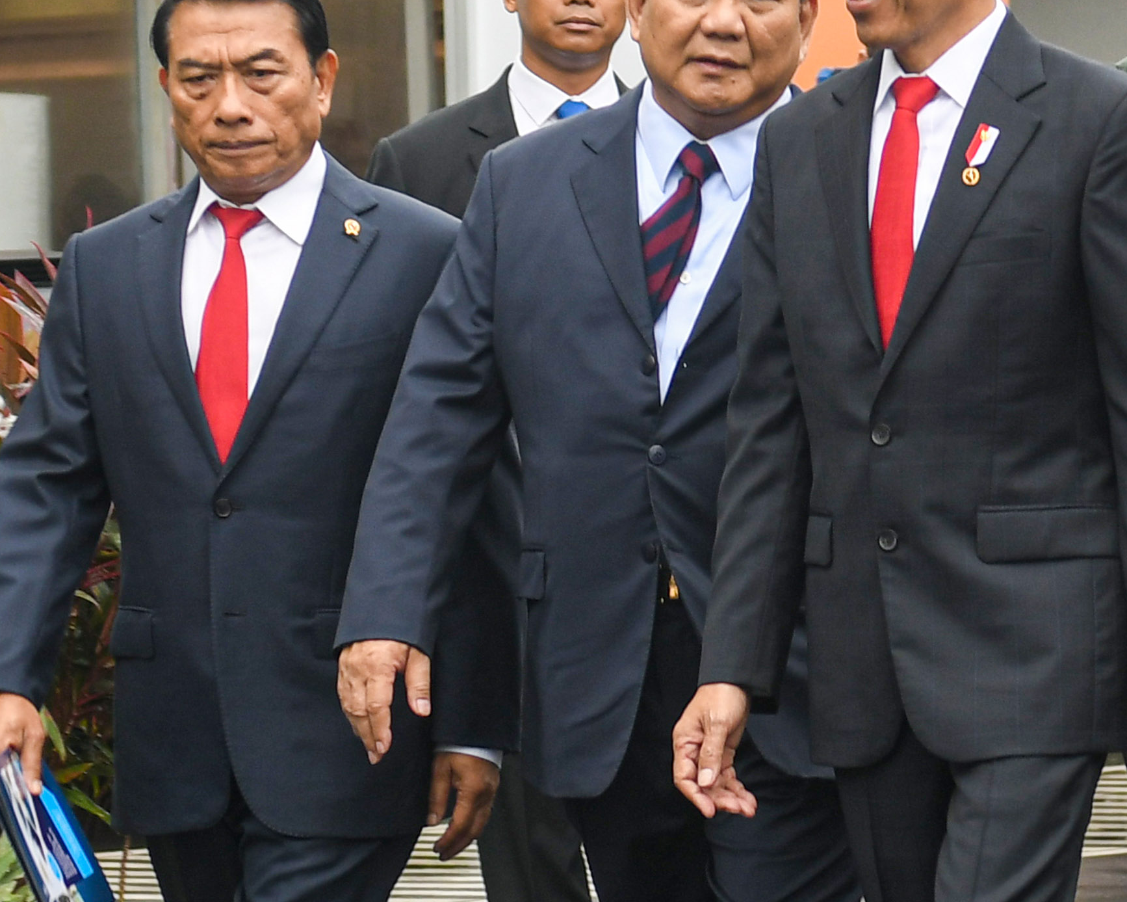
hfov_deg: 8.9
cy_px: 455
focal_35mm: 217
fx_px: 7238
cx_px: 463
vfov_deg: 7.1
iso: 200
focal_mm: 48
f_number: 3.2
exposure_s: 1/160
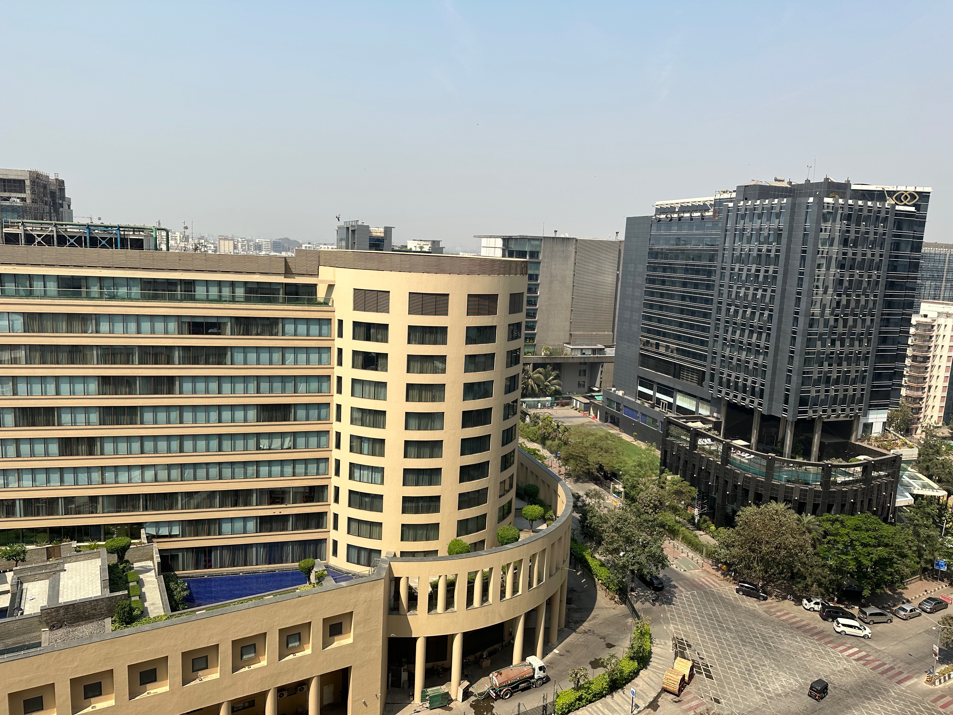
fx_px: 661
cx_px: 476
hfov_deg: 71.6
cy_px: 358
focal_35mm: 24
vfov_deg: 56.8
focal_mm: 6.86
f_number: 1.78
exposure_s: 1/4184
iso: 80
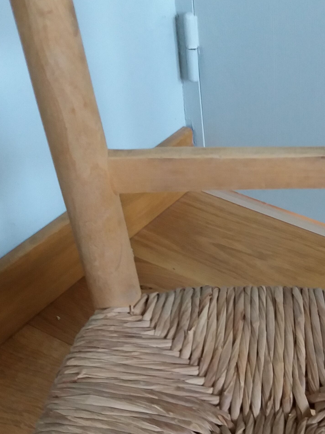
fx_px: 764
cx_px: 266
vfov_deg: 31.6
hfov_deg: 23.6
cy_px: 254
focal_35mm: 61
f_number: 1.9
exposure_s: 1/20
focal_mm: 3.7
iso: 160
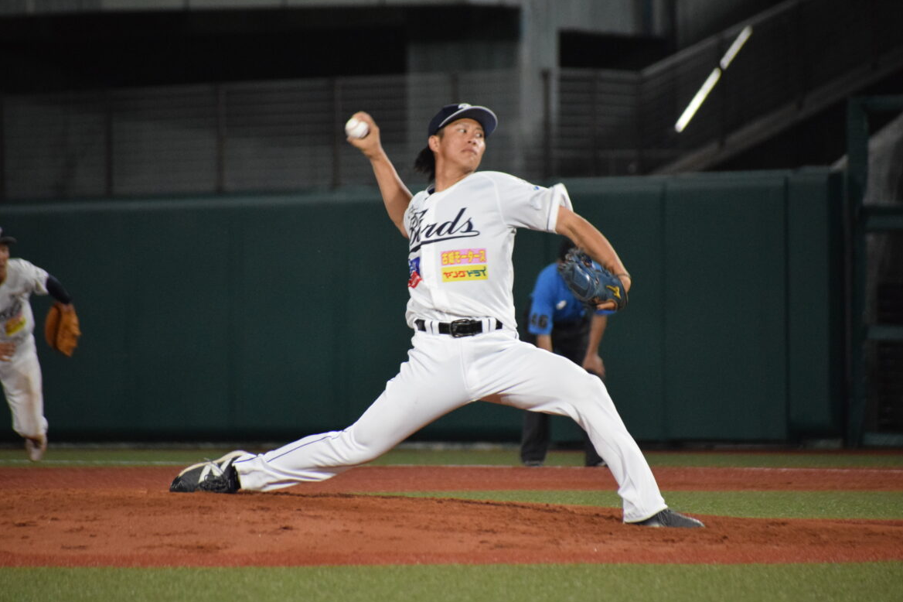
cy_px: 301
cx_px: 452
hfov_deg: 5.1
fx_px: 10180
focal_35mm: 406
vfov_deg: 3.4
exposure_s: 1/500
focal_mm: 270
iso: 3600
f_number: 6.3
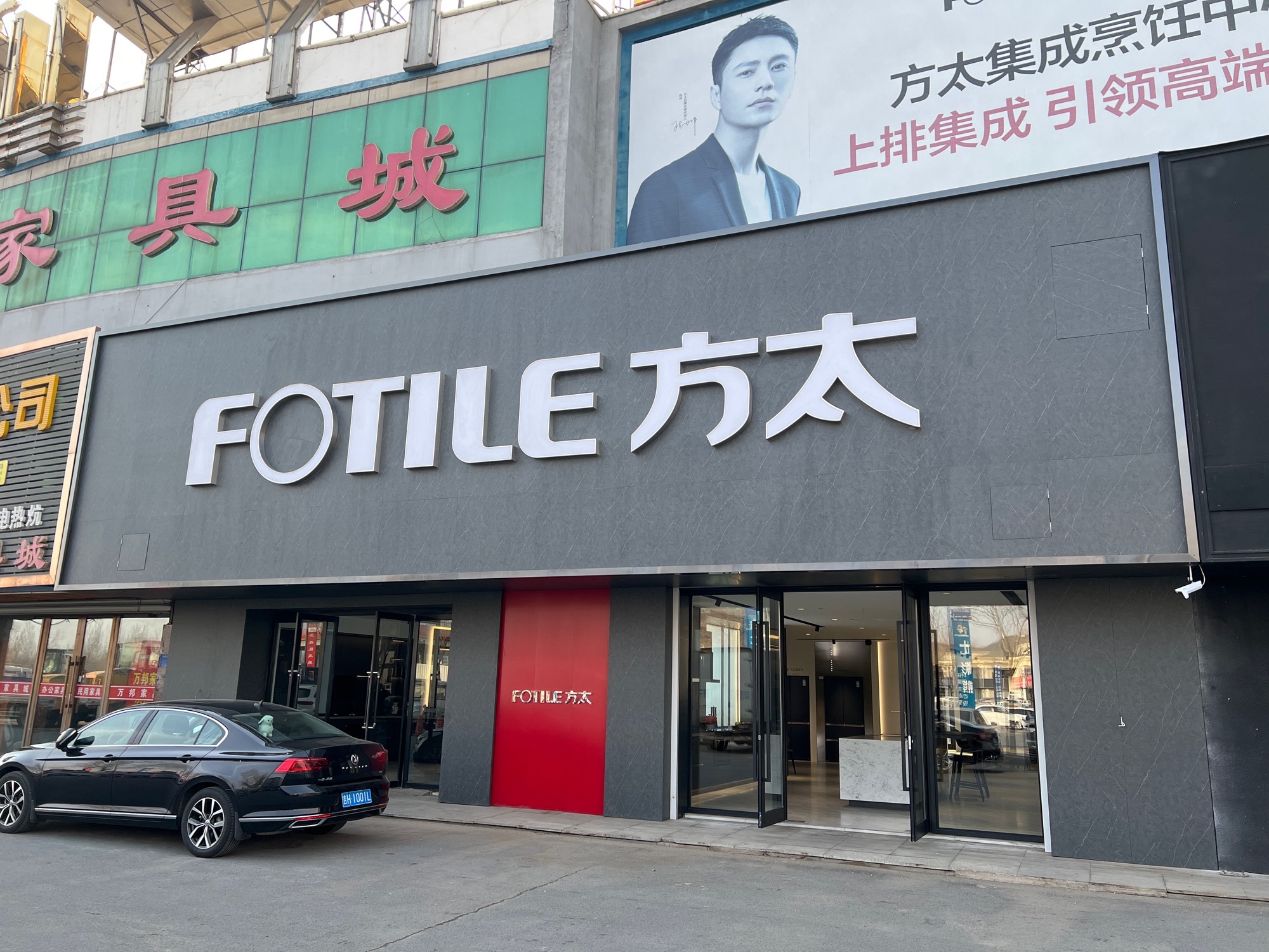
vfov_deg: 53.1
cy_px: 476
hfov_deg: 67.3
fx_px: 953
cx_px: 634
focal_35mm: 26
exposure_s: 1/909
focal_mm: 5.7
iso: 50
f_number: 1.5
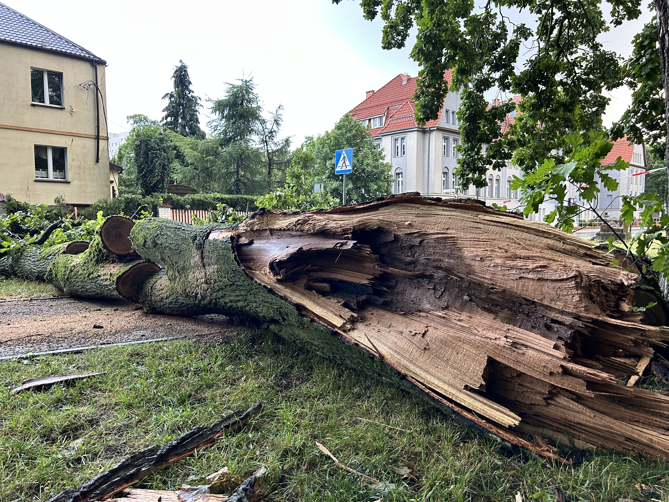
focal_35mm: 26
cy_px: 251
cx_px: 334
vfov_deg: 53.1
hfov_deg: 67.3
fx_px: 502
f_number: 1.5
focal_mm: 5.7
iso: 160
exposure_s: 1/60
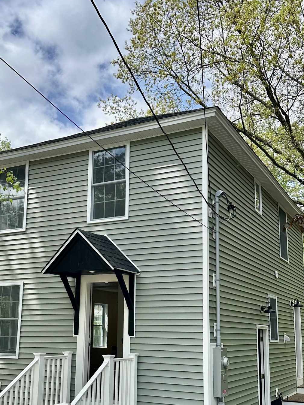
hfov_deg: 35.1
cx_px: 144
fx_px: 480
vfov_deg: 45.4
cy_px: 251
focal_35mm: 41
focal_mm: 6.86
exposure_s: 1/3247
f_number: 1.78
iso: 80
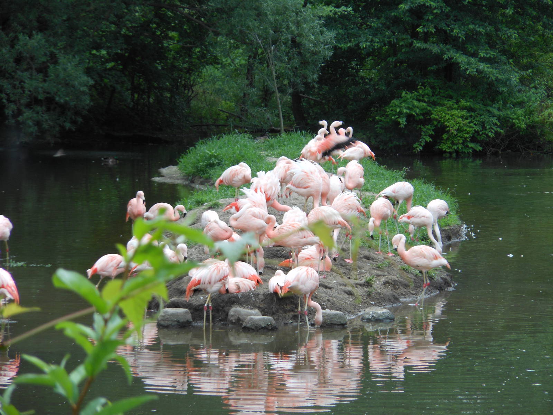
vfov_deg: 7.6
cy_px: 208
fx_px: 3131
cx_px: 276
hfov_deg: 10.1
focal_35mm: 196
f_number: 5.6
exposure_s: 1/80
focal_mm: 35
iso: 80
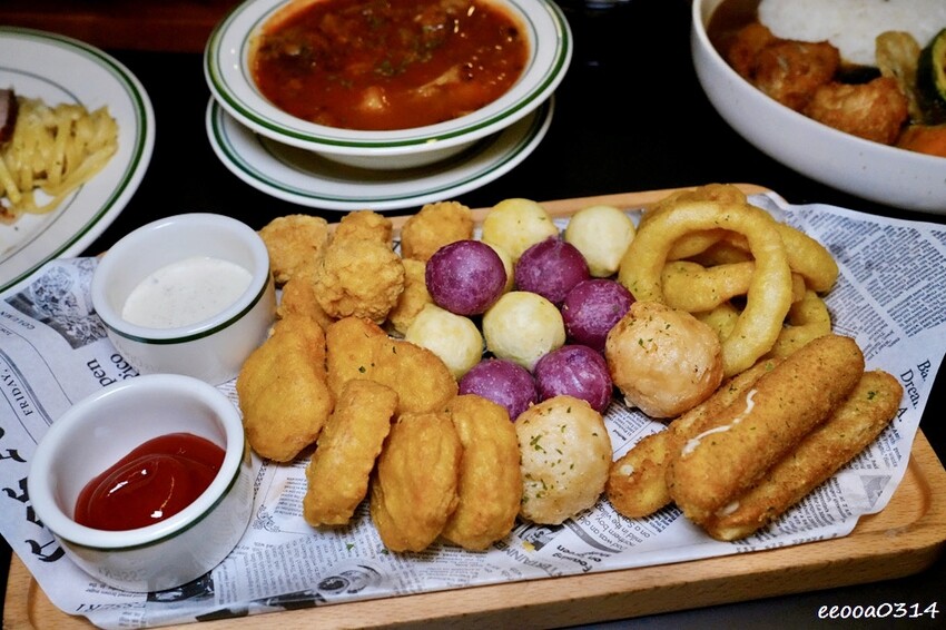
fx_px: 919
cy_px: 315
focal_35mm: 35
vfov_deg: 37.8
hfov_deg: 54.5
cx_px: 473
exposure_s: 1/320
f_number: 8
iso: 6400
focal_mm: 35
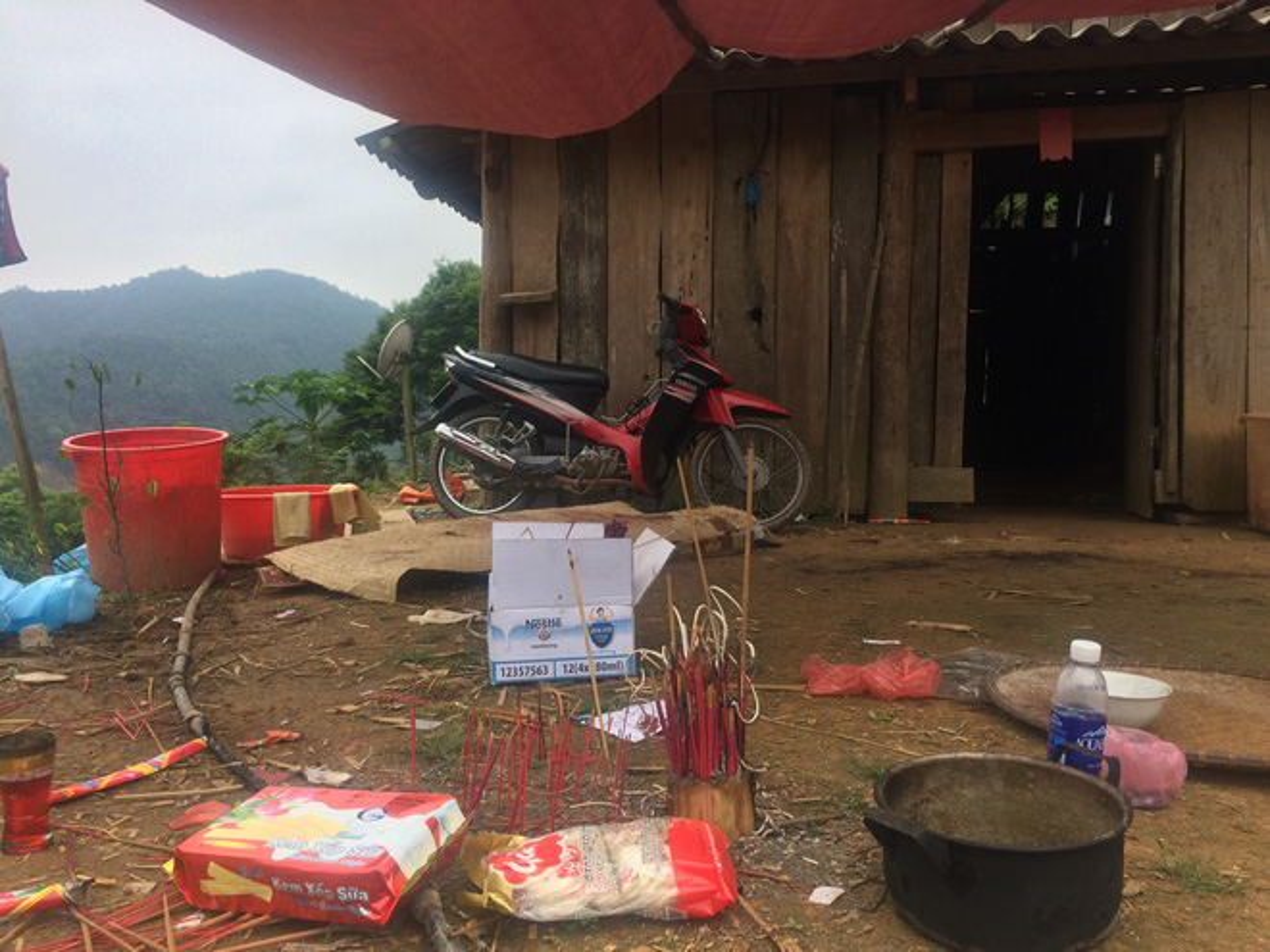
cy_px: 476
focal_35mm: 29
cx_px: 635
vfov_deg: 48.2
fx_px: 1064
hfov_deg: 61.7
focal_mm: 4.15
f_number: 2.2
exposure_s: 1/103
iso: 32
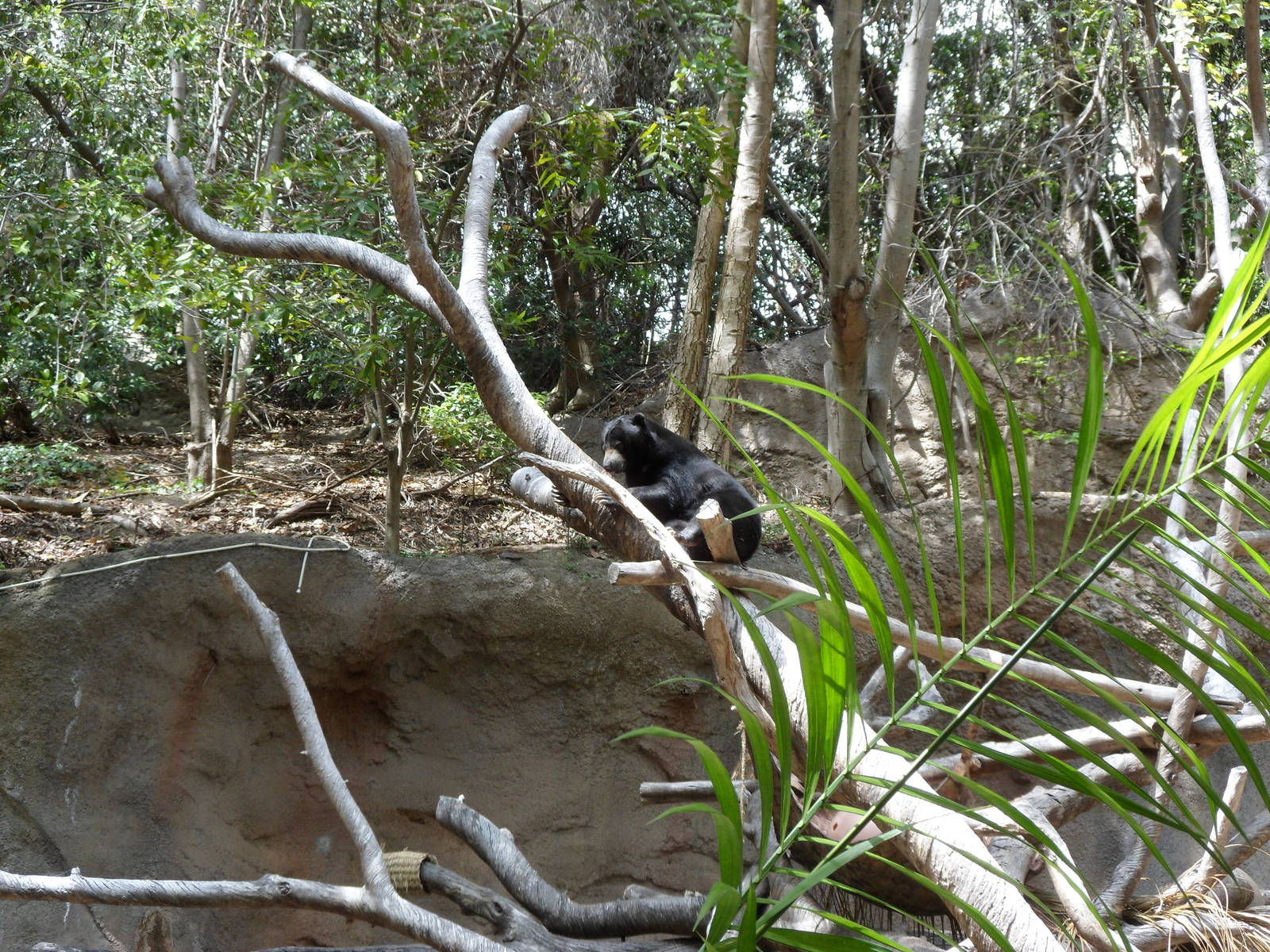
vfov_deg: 21.6
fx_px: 2495
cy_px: 476
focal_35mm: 68
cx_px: 635
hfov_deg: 28.6
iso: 80
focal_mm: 10.6
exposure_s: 1/60
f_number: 4.7
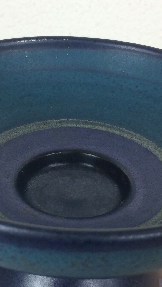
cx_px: 67
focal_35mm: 63
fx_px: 481
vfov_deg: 33.3
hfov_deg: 19.1
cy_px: 137
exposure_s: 1/33
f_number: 2.2
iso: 32
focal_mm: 4.15
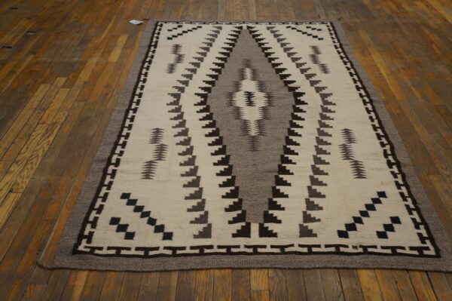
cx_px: 226
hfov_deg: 53.2
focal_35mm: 36
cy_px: 150
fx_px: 452
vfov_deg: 36.8
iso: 320
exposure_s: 1/60
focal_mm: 24
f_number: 4
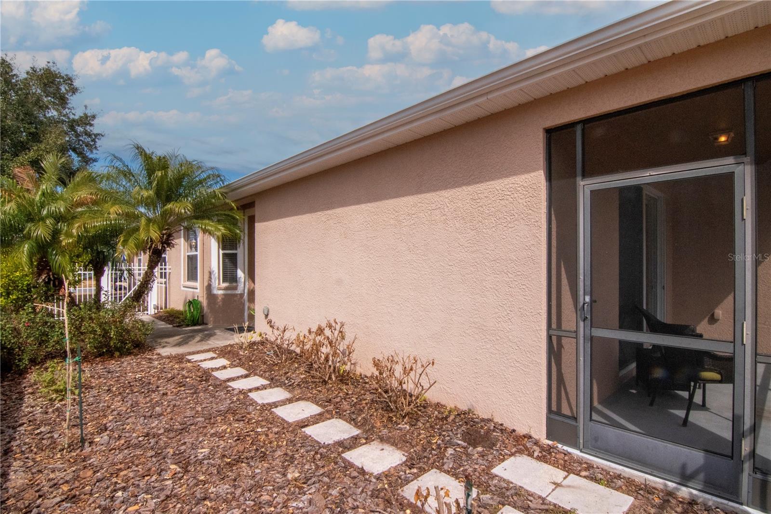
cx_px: 386
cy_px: 257
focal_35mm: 16
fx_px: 353
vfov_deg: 72.0
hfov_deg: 95.0
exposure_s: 1/640
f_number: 22
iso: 1600
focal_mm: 11
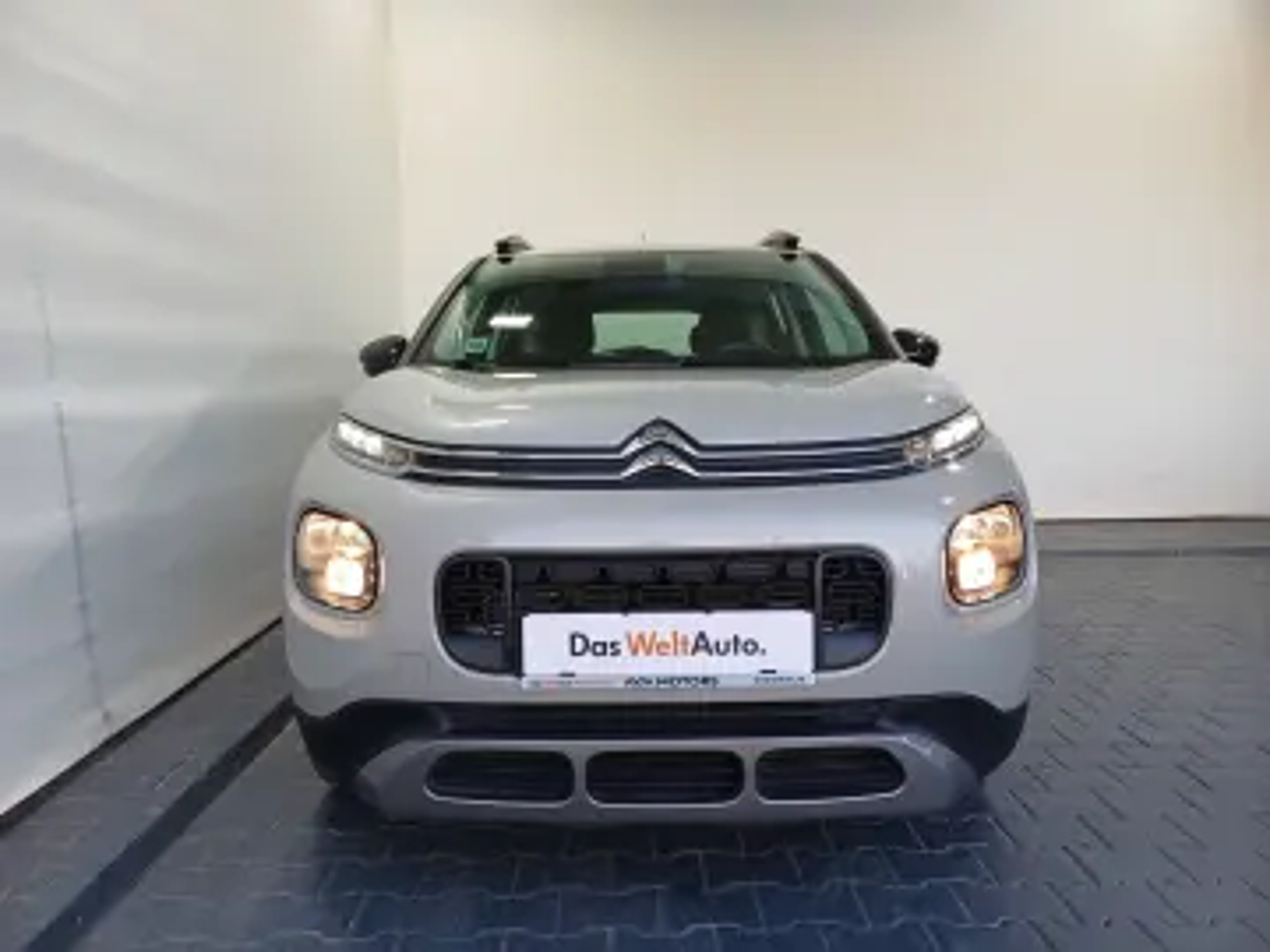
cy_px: 476
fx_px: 917
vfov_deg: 54.9
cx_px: 635
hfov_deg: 69.4
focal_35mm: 25
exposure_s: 1/100
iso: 80
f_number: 1.8
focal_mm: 4.65
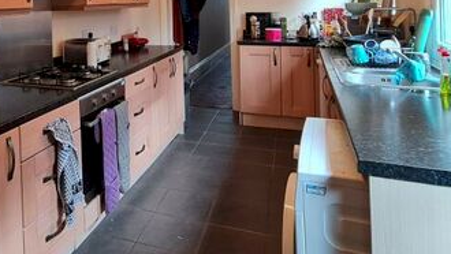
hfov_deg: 60.5
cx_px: 109
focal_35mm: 30
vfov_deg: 35.3
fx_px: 359
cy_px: 1
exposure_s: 1/50
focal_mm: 2.2
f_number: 2.2
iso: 160
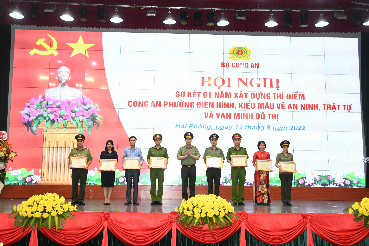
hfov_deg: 51.3
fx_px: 384
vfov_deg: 35.5
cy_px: 123
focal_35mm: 38
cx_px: 184
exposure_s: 1/200
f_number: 4
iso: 2000
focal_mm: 25
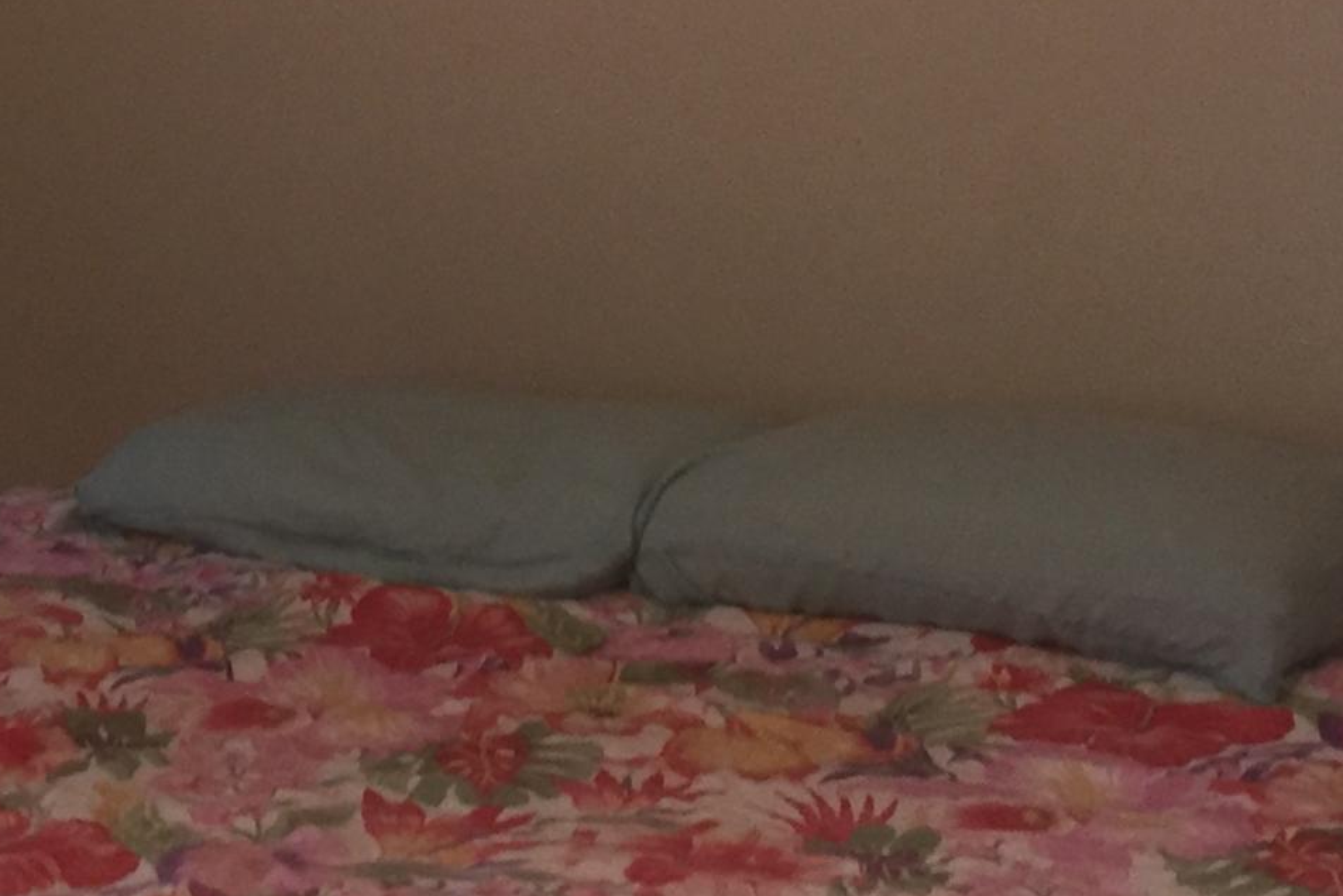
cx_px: 423
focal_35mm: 95
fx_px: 3544
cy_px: 103
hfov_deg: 21.4
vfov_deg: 14.3
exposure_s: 1/30
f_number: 2.2
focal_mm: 4.15
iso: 160
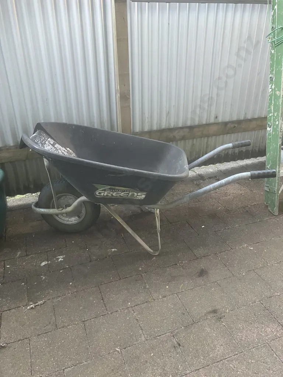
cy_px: 188
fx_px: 305
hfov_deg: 49.7
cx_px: 142
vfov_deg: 63.4
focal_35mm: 28
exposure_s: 1/60
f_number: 1.8
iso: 200
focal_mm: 3.99
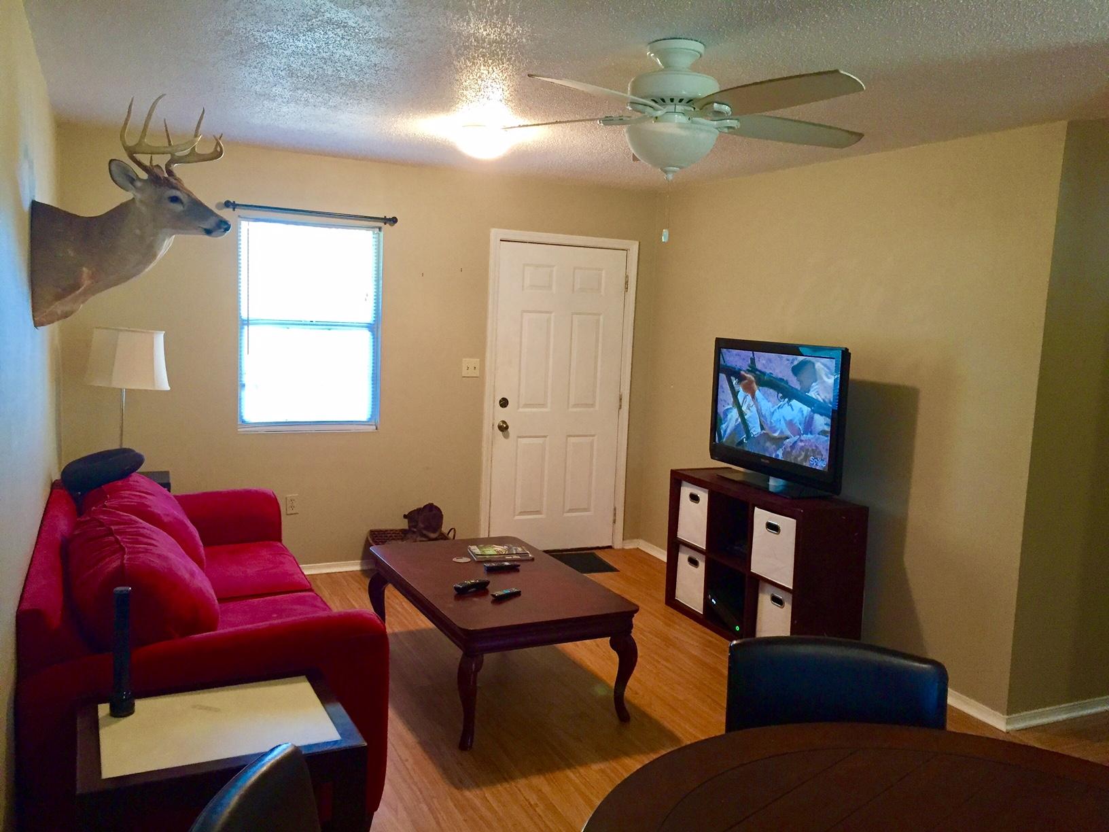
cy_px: 416
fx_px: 929
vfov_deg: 48.2
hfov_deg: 61.7
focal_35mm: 29
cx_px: 554
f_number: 2.2
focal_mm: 4.15
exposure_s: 1/30
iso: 160
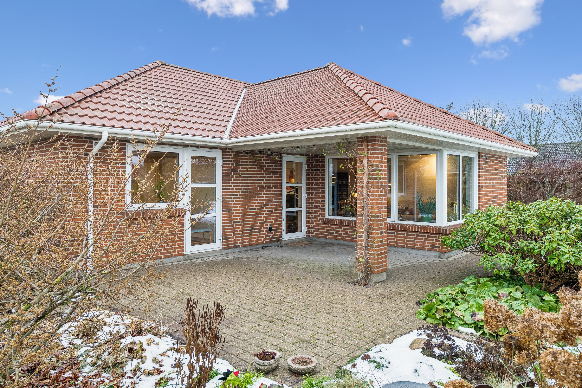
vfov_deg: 50.4
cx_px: 291
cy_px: 194
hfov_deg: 70.4
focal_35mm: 26
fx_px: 412
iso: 1000
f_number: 8
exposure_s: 1/60
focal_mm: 25.5
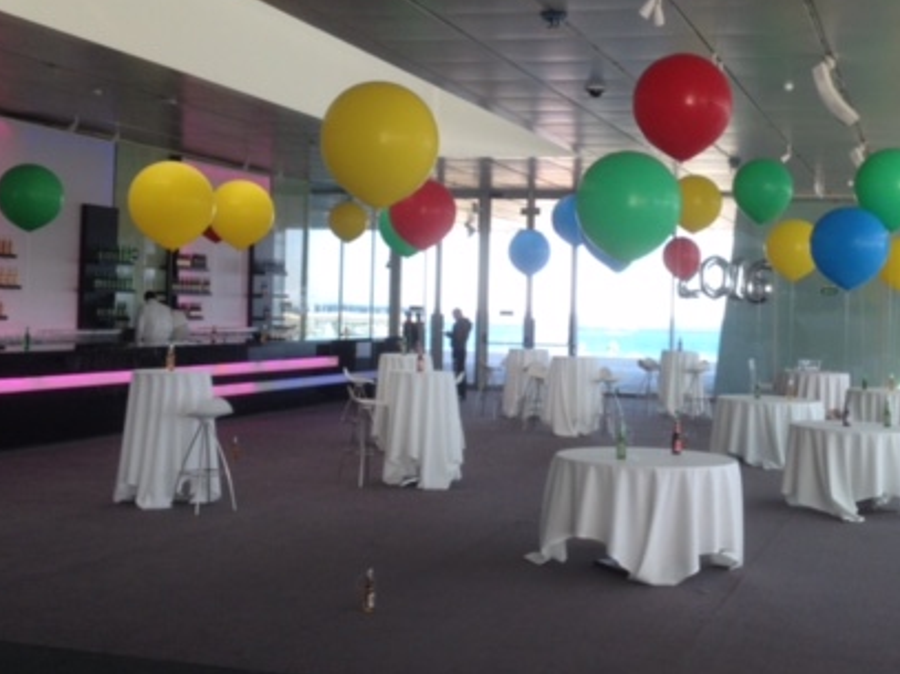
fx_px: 1430
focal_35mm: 55
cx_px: 551
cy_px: 289
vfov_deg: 26.5
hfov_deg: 34.8
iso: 64
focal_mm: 4.28
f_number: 2.4
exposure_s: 1/120
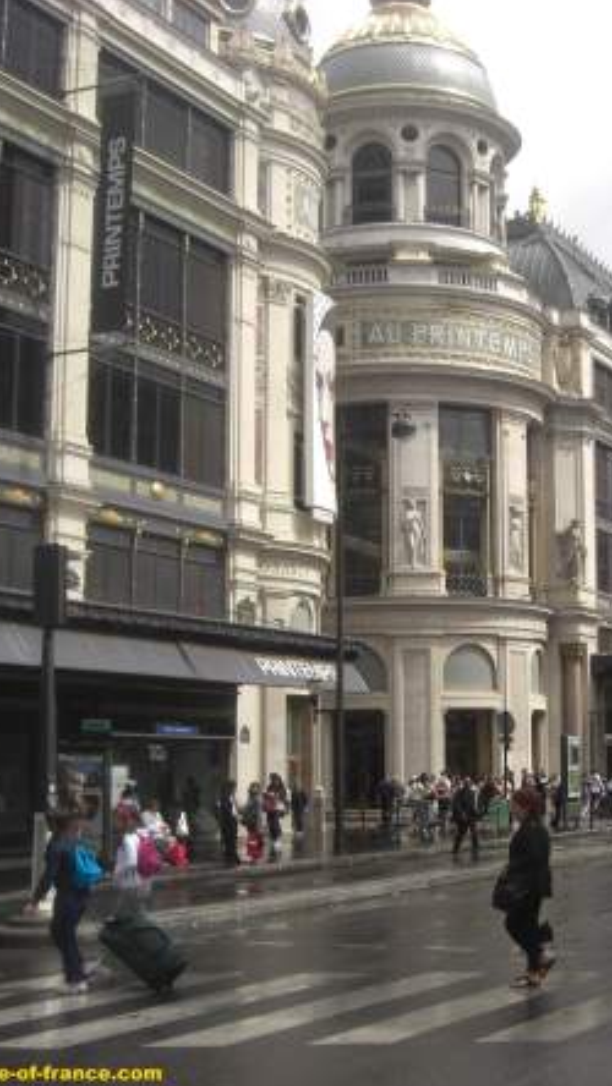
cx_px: 539
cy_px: 541
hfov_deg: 21.1
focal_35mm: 56
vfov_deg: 37.2
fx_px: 1614
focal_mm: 7.9
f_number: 4
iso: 80
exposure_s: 1/640
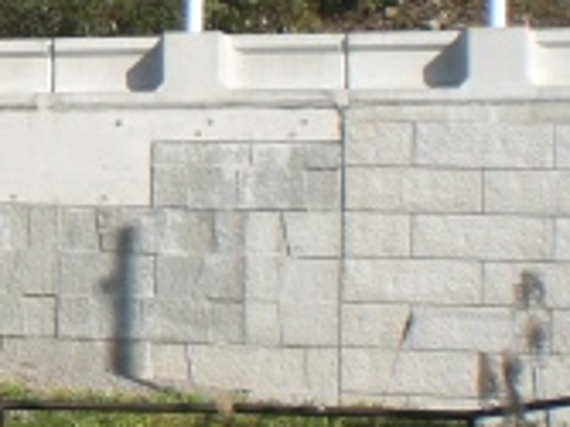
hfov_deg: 12.5
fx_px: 2402
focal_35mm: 146
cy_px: 102
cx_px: -430
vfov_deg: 10.1
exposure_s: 1/500
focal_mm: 6.3
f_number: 4.4
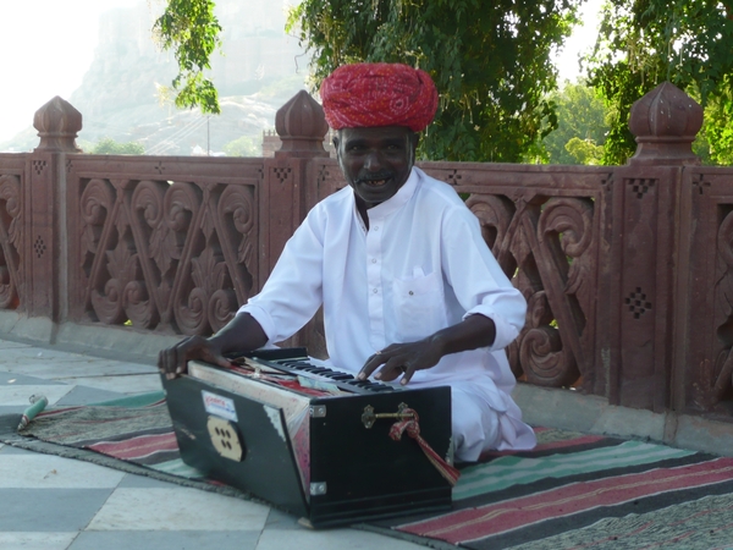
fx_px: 1779
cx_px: 366
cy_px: 275
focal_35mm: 84
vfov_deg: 17.6
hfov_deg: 23.3
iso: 100
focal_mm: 13.7
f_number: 4.7
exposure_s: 1/100
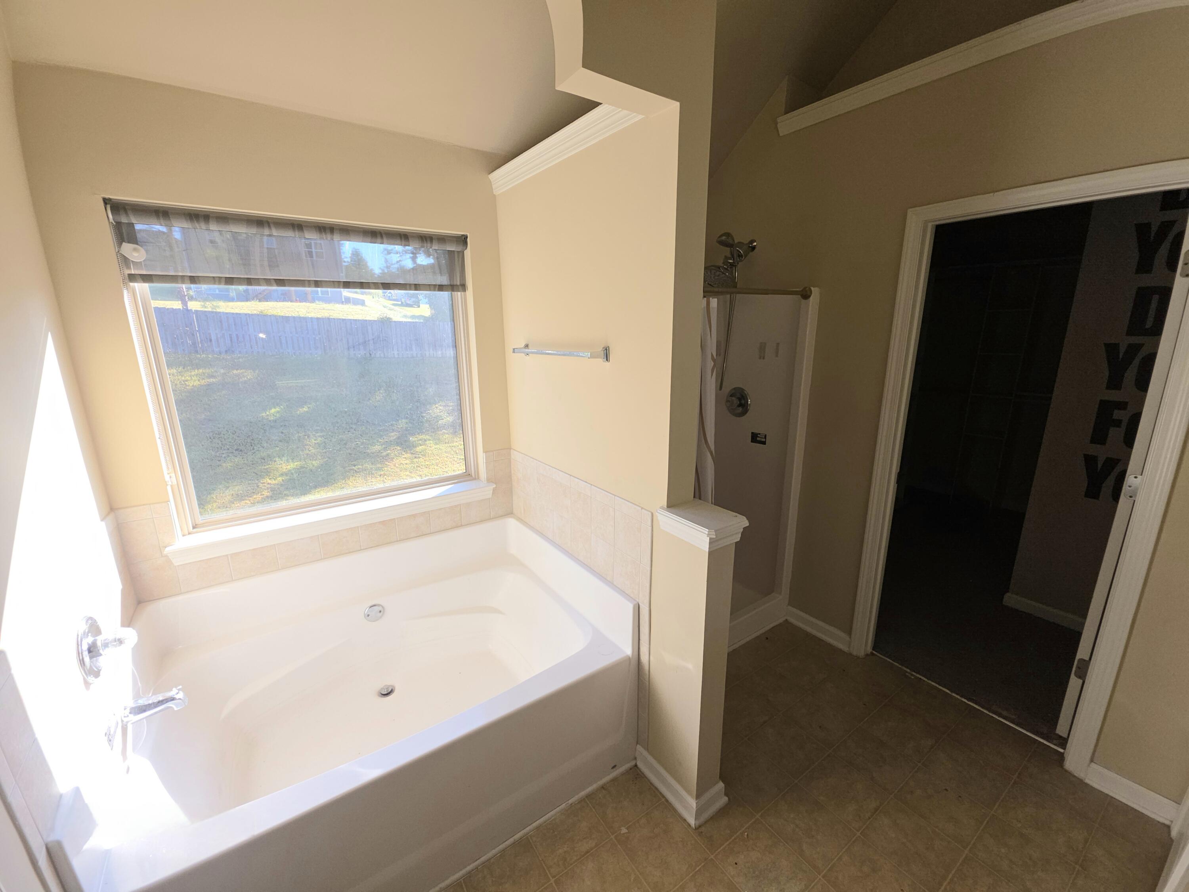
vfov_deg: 89.9
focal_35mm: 13
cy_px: 446
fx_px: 447
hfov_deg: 106.2
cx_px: 594
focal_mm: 2.2
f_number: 1.9
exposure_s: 1/120
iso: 20
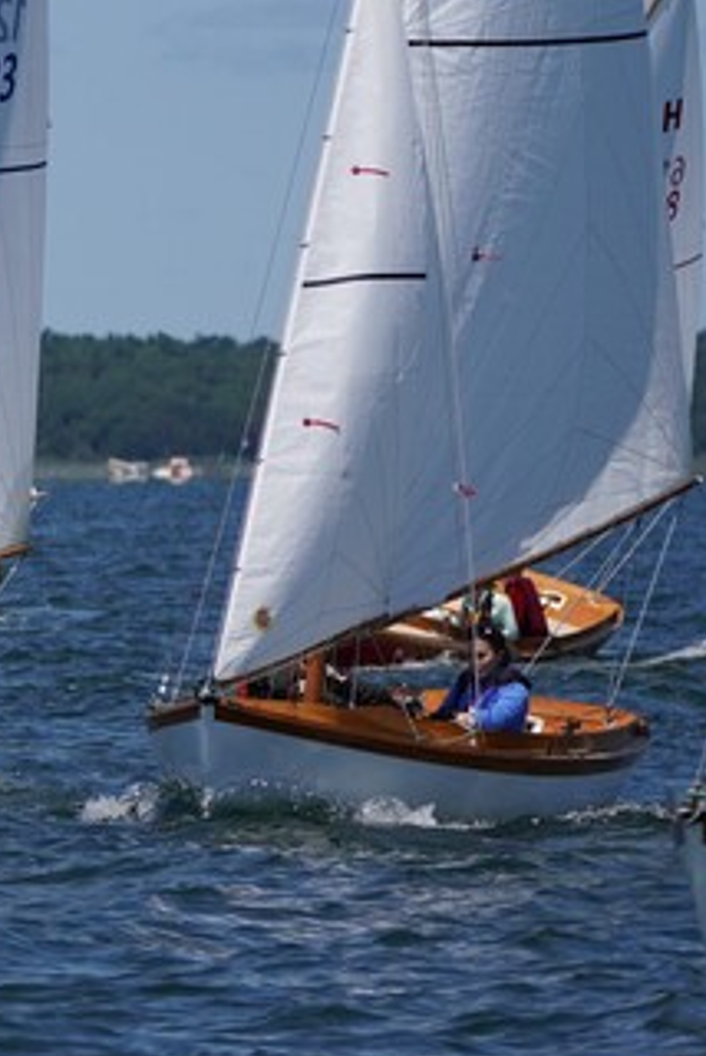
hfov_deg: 2.3
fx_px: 17911
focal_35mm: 610
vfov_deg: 3.4
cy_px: 295
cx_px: -472
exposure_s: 1/1600
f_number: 5
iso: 125
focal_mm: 163
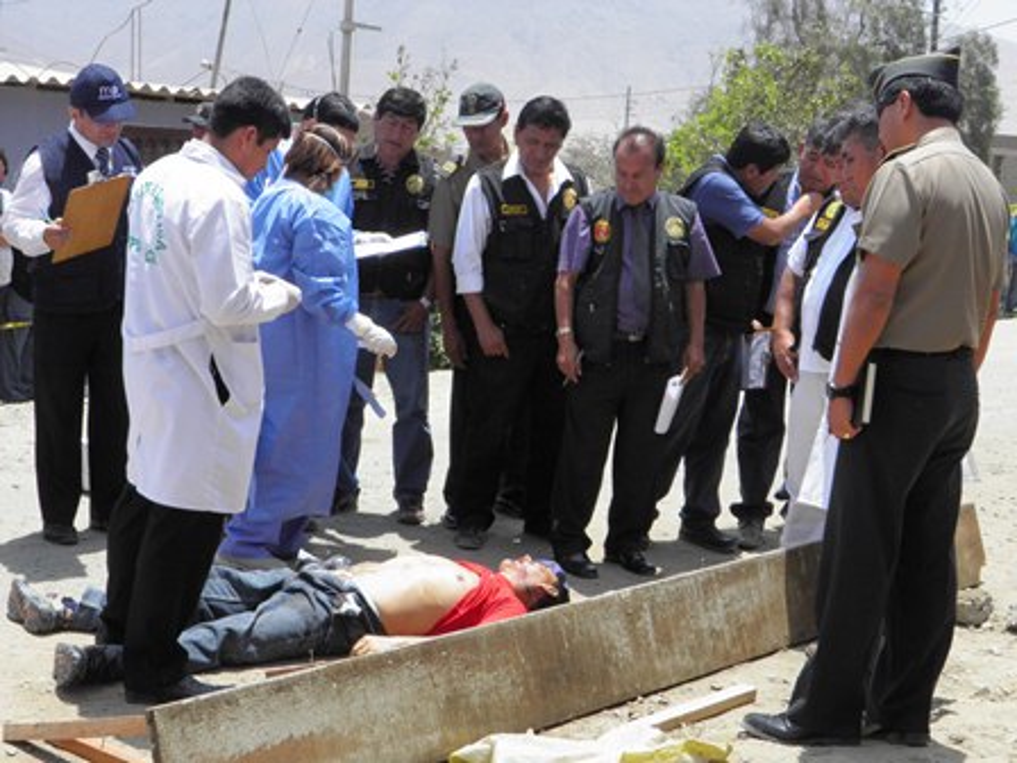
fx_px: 1822
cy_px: 382
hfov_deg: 31.2
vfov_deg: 23.7
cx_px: 508
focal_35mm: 62
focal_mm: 11.2
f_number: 6
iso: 50
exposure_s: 1/200
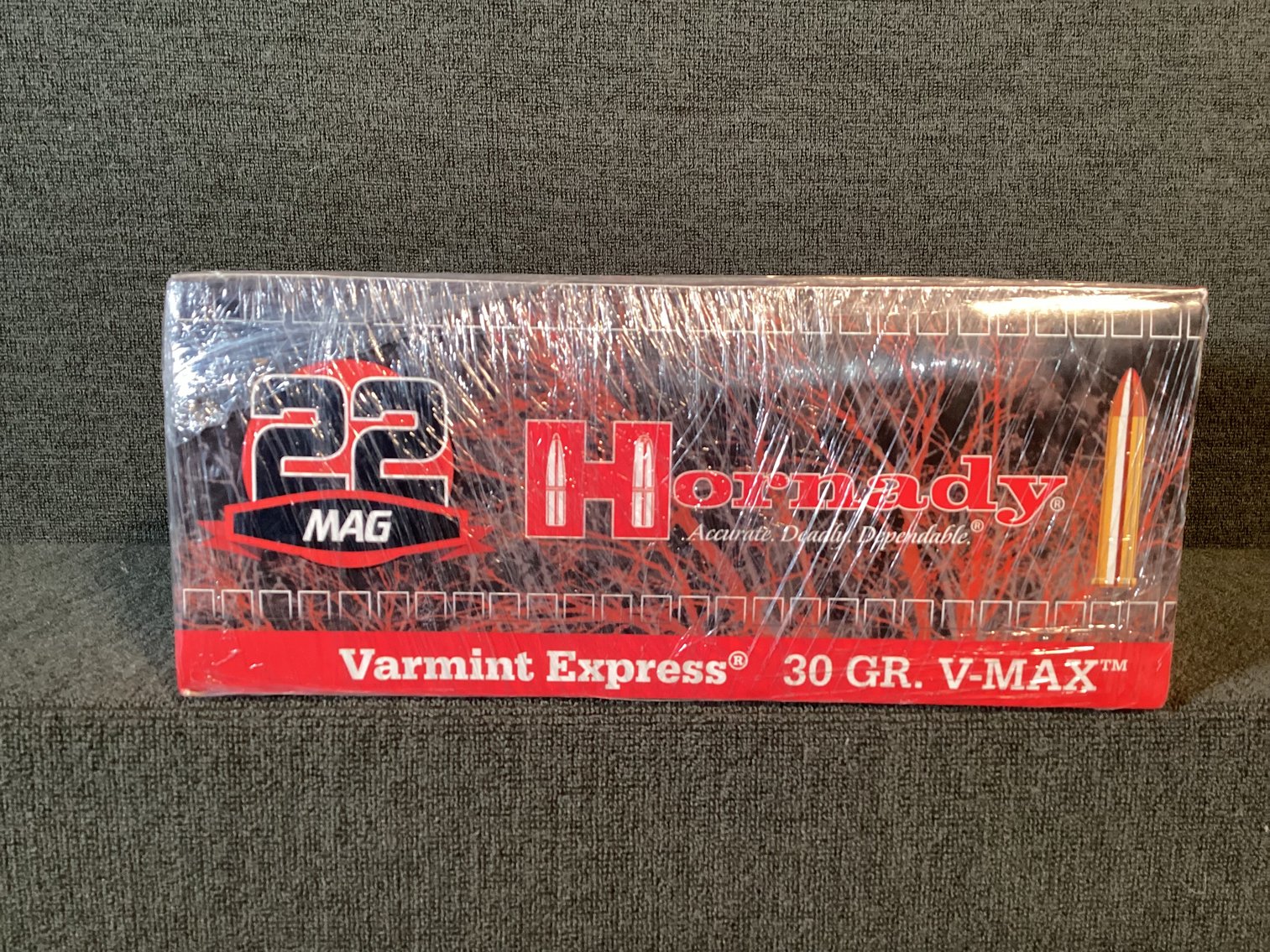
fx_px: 1137
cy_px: 476
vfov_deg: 45.4
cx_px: 635
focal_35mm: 31
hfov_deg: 58.3
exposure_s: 1/60
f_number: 2.4
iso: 320
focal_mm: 3.3
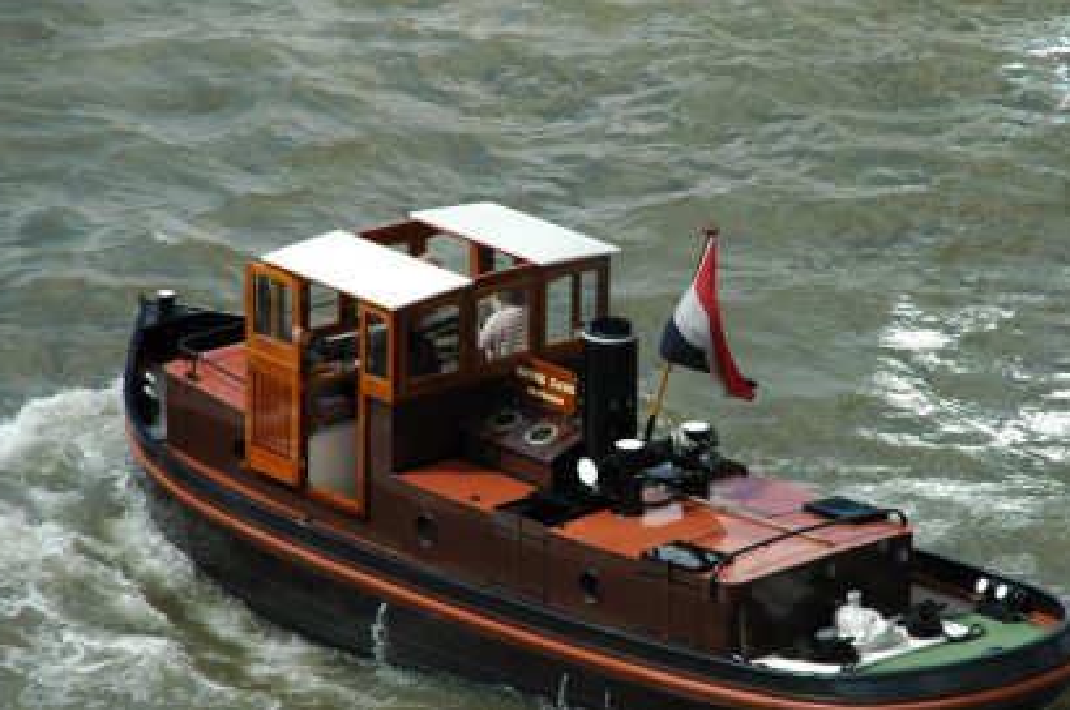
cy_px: 425
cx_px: 604
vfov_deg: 5.6
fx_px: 7259
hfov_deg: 8.4
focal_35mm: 245
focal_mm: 135
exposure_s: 1/320
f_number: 10
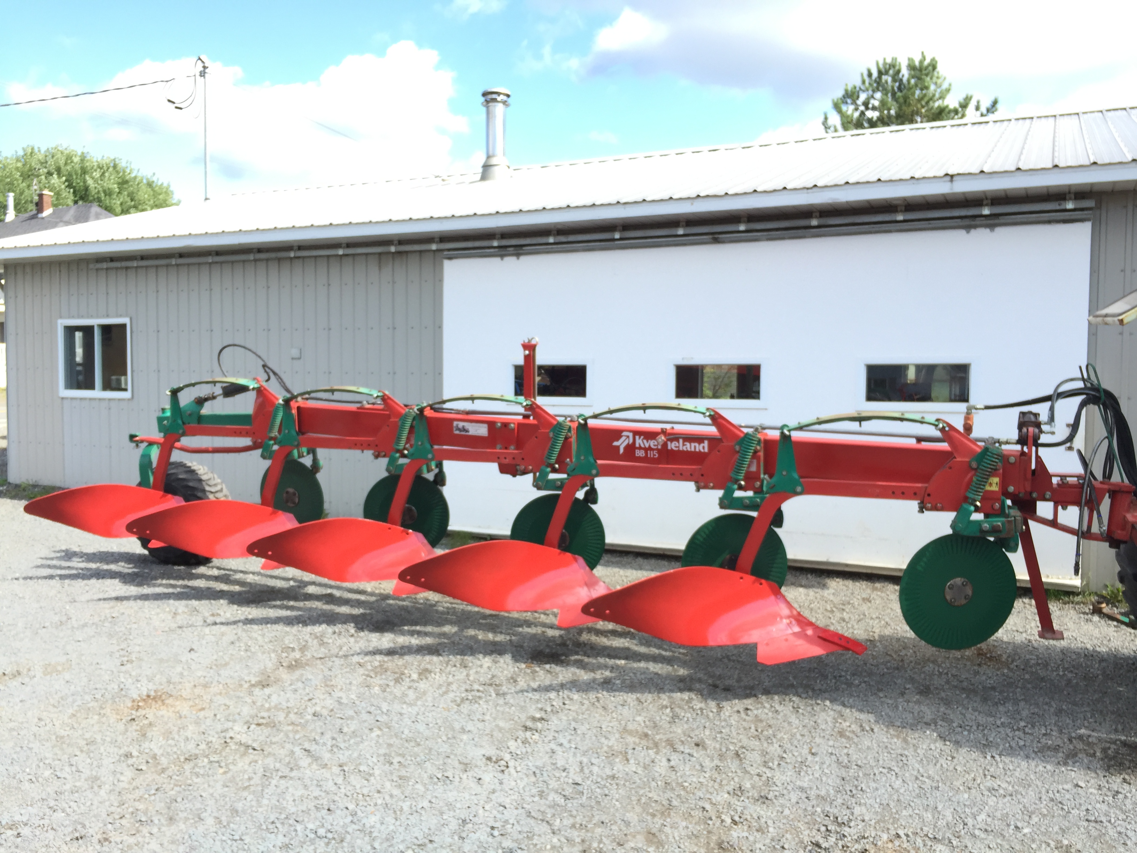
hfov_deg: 61.7
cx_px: 568
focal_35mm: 29
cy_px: 426
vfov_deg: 48.2
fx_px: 953
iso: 32
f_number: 2.2
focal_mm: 4.15
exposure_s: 1/557
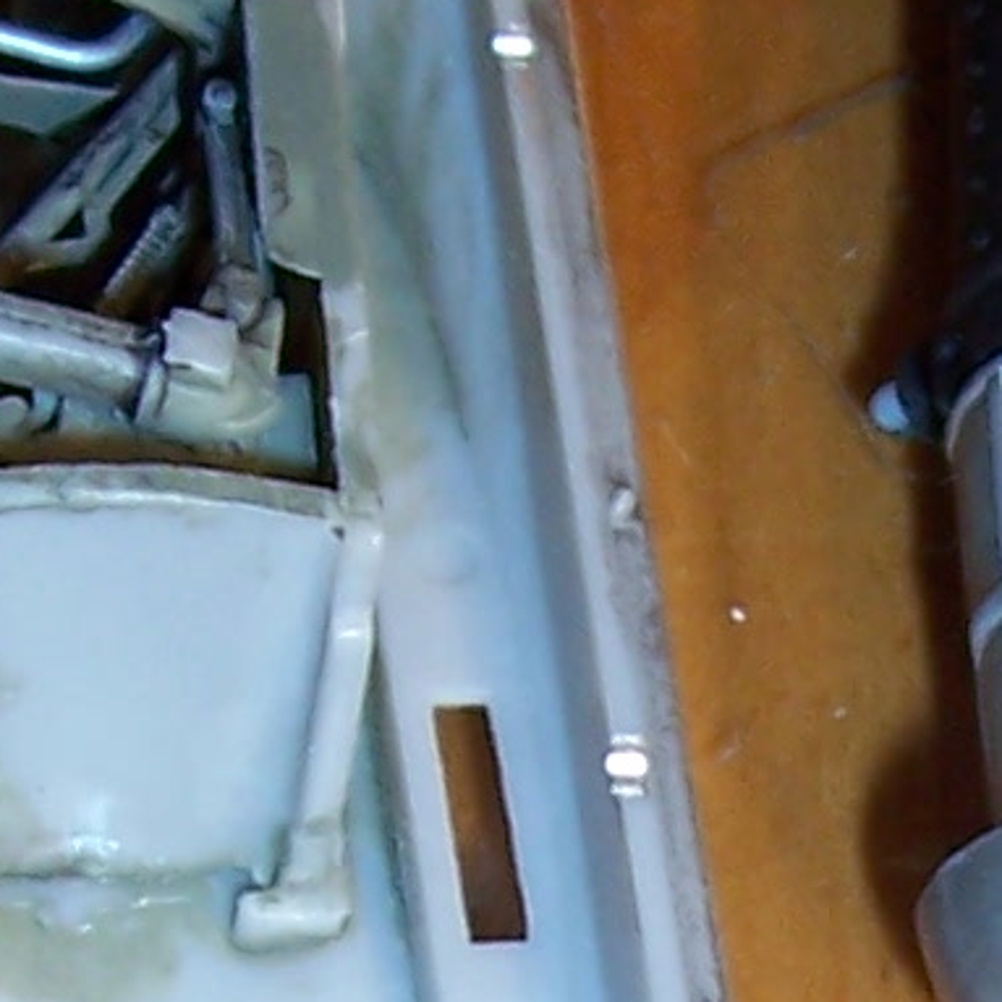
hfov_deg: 9.5
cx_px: 1217
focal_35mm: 181
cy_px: 1473
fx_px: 5928
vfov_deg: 9.4
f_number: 2.7
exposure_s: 1/60
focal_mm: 5.6
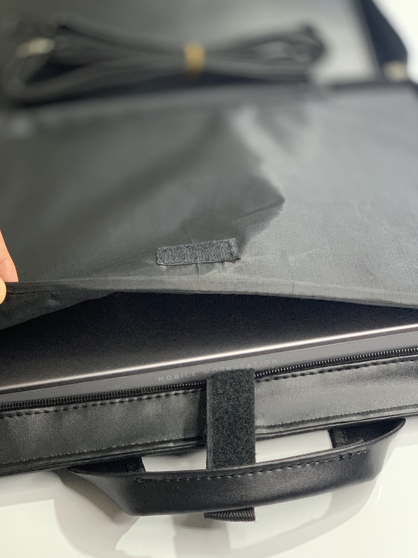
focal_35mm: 66
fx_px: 1063
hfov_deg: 22.2
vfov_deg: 29.4
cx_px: 153
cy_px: 304
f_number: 2.4
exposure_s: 1/60
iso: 250
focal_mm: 6
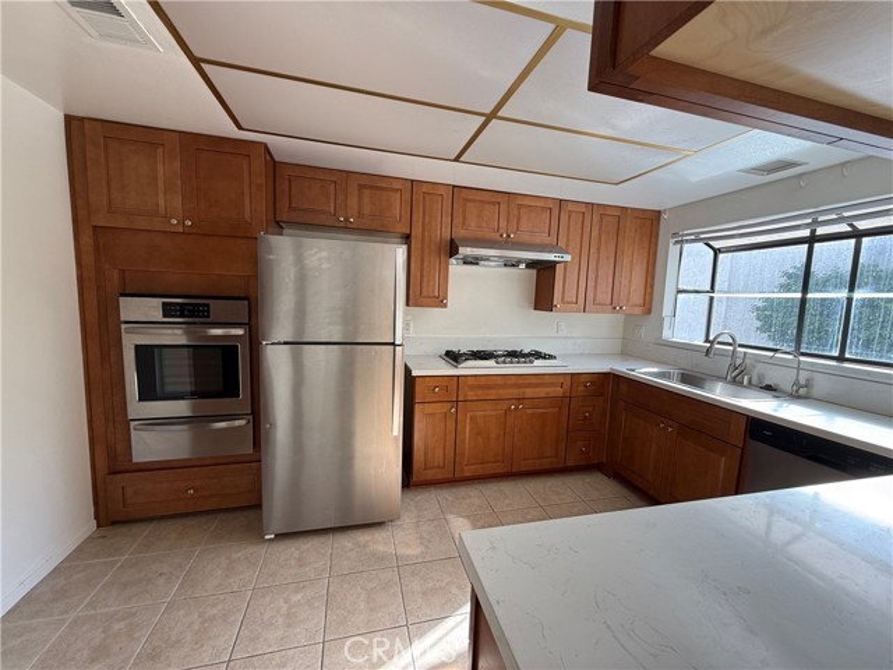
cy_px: 335
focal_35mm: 14
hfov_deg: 102.1
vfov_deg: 85.7
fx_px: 361
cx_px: 446
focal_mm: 2.22
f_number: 2.2
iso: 50
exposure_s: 1/99
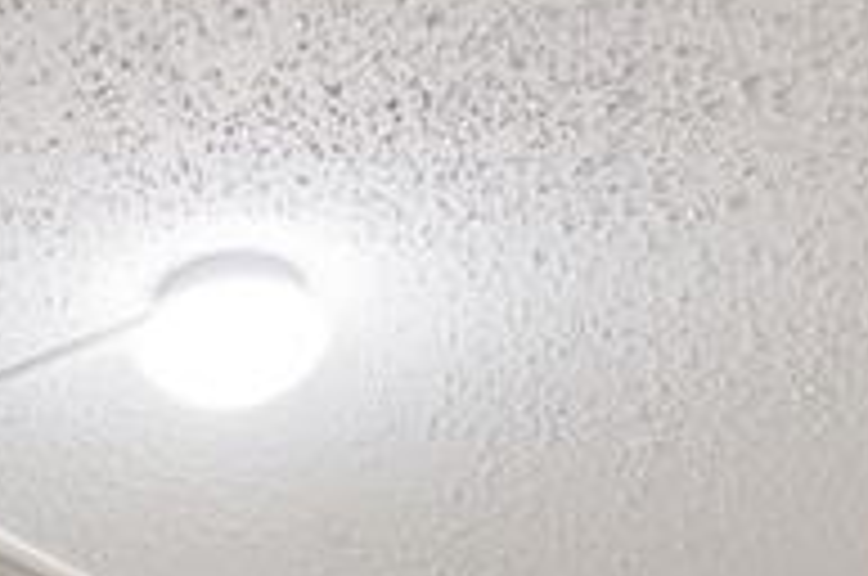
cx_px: -72
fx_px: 2072
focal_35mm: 86
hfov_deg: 22.4
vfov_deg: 12.4
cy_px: 1400
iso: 200
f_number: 13
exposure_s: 1.3
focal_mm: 16.2
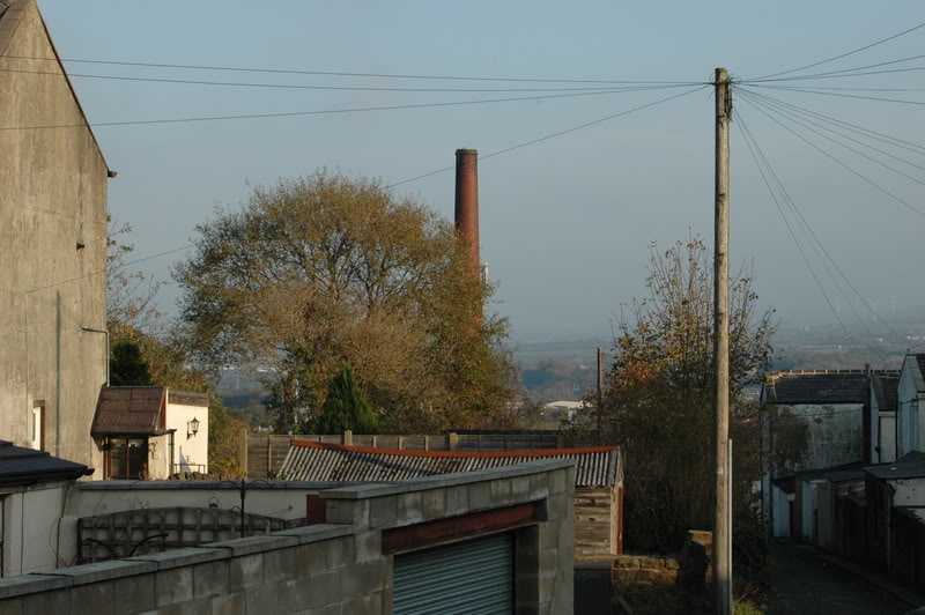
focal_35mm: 84
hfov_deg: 24.2
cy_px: 308
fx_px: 2157
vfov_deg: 16.2
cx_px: 462
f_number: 10
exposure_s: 1/400
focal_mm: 56
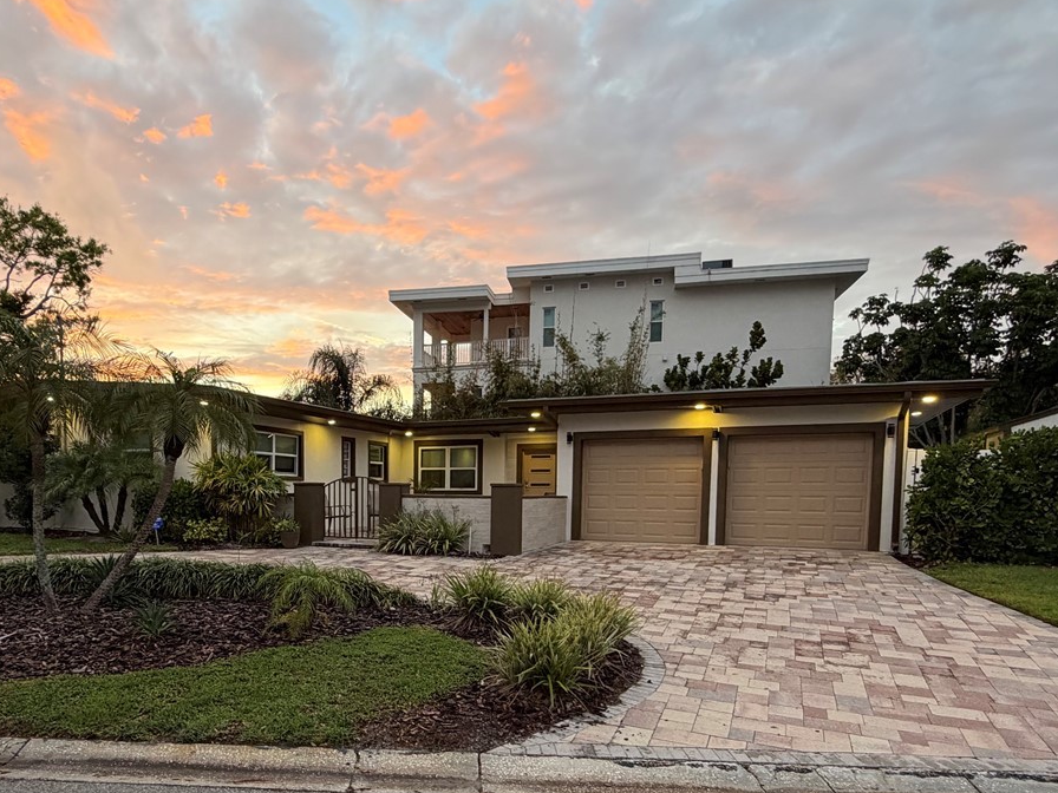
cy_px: 551
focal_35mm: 25
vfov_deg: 53.4
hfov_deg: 68.7
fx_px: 764
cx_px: 423
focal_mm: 2.22
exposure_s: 1/121
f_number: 2.2
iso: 160
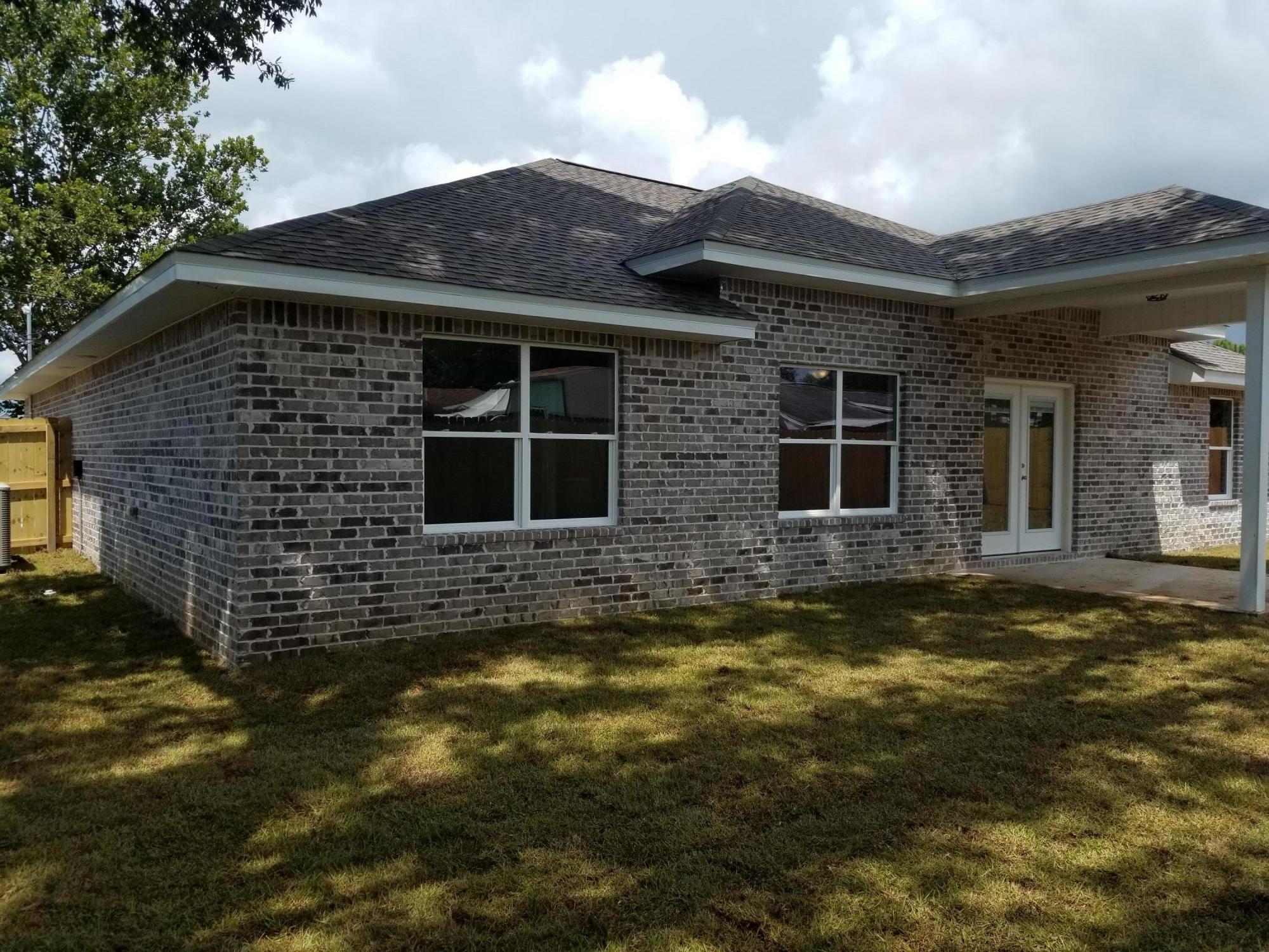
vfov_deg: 53.1
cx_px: 634
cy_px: 476
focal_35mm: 26
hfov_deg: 67.3
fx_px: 953
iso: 50
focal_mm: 4.3
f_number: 1.7
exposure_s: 1/2856
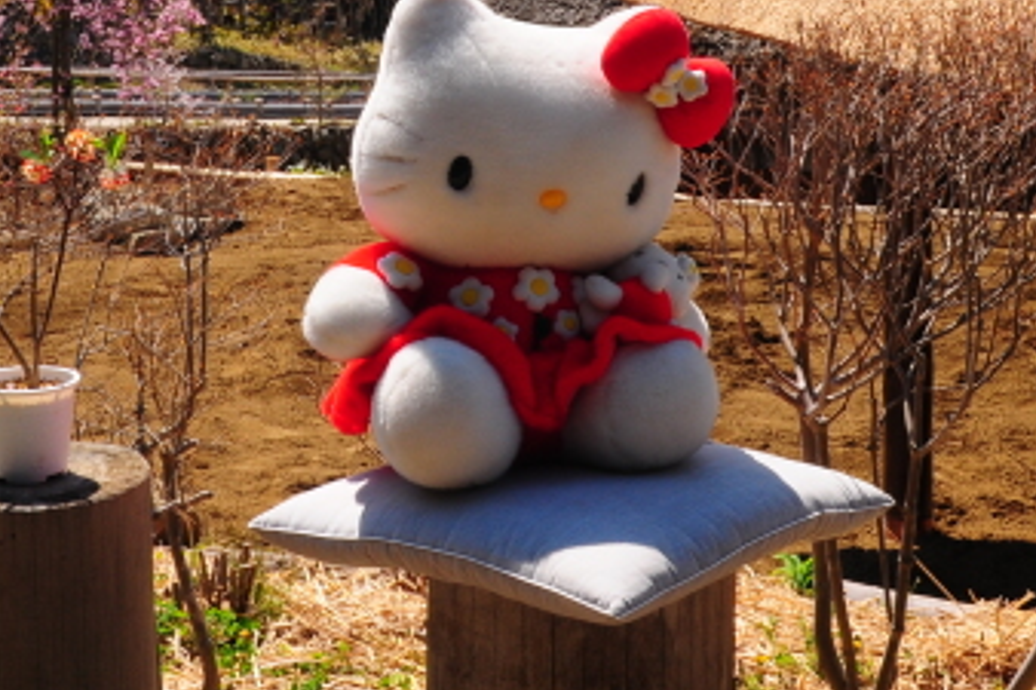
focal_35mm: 78
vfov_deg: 17.1
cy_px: 5
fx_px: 2243
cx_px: 389
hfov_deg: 25.9
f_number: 22
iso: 200
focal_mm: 22
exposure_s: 1/15
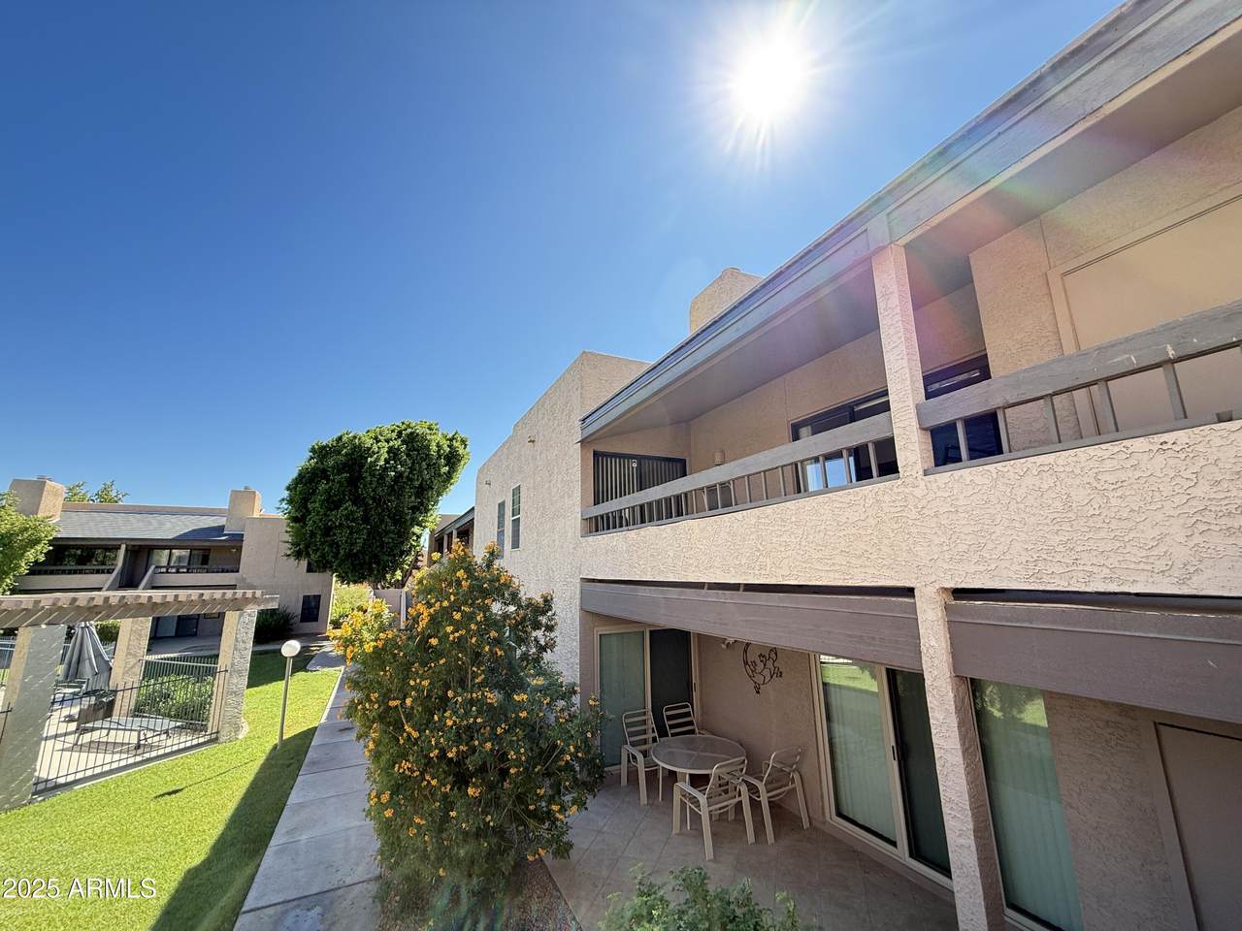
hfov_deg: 102.1
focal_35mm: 14
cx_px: 621
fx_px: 502
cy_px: 466
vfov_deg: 85.7
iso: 64
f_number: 2.2
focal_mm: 2.22
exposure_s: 1/455
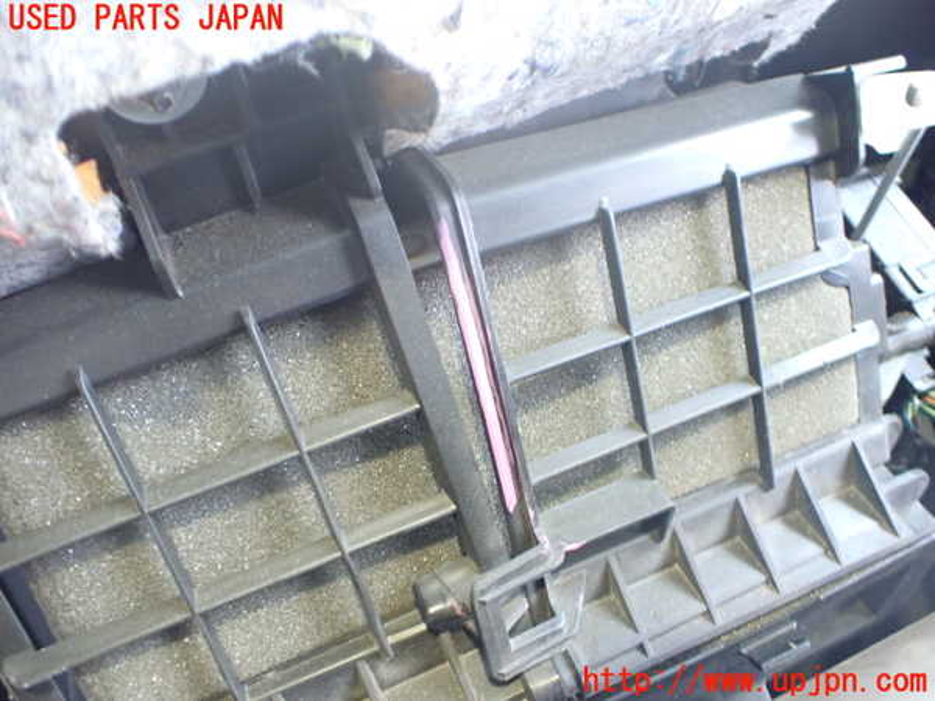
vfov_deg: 46.8
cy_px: 350
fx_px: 810
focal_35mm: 30
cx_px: 468
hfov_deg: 60.0
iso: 800
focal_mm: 5.4
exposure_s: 1/30
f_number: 2.3
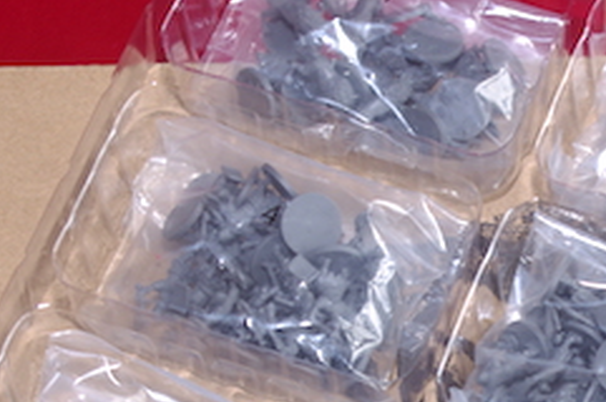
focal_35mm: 170
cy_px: 436
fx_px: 2858
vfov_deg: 8.0
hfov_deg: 12.0
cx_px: 593
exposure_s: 1/30
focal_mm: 42.5
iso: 100
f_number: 4.5
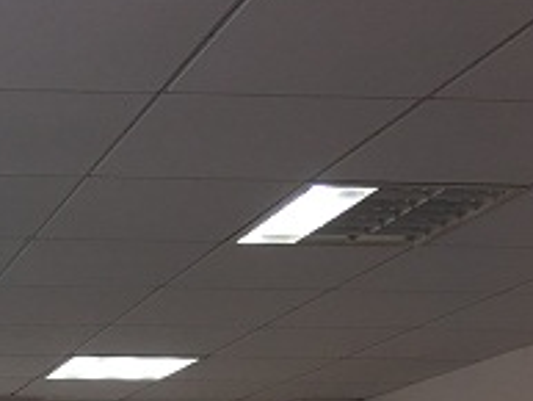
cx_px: -265
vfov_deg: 15.3
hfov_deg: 19.1
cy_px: 584
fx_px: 1387
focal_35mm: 90
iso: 40
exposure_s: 1/17
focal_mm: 4.15
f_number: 2.2
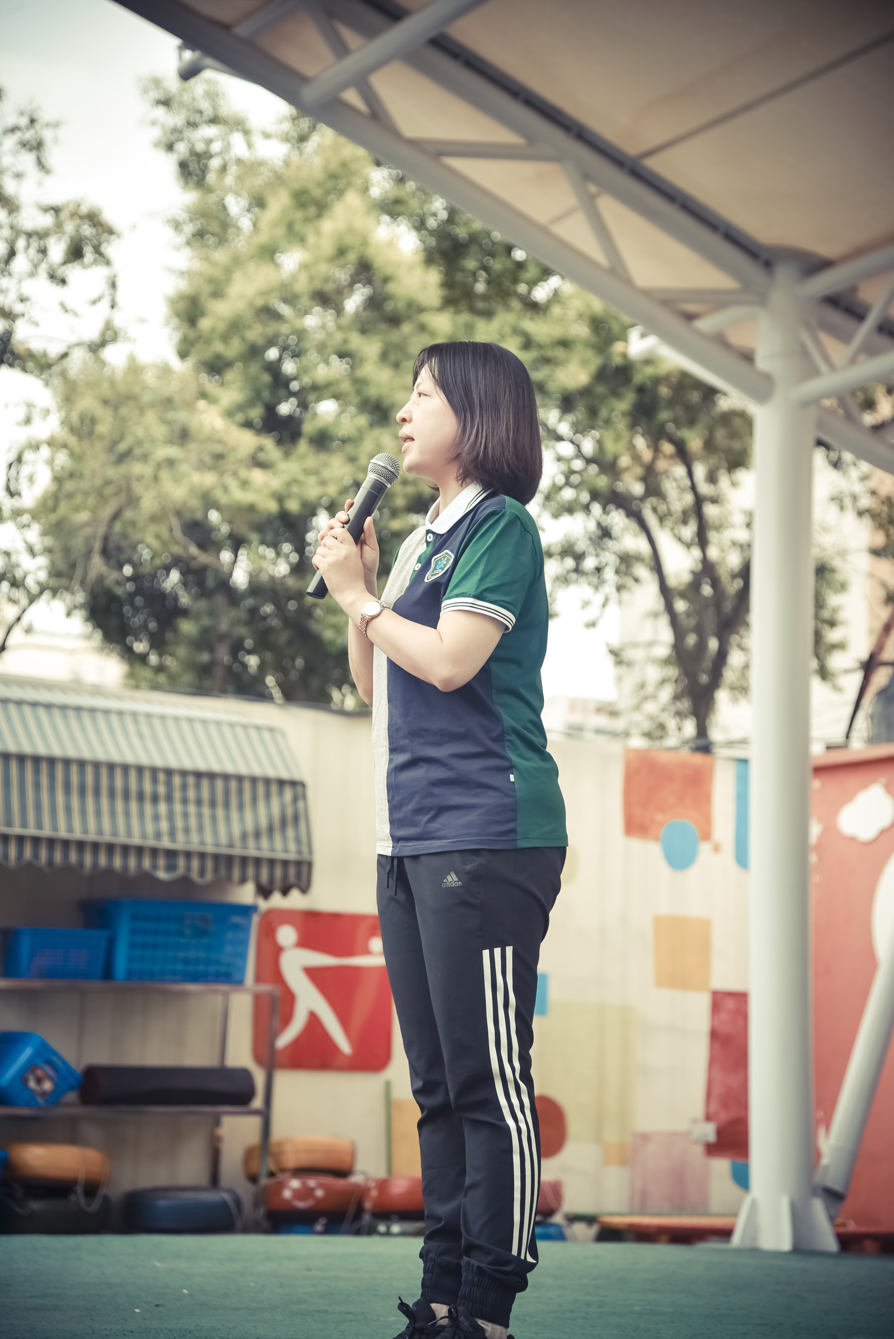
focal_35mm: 78
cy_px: 670
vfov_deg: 26.0
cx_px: 447
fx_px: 2903
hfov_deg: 17.5
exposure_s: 1/250
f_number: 4
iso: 160
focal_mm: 78
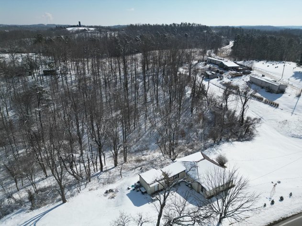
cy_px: 113
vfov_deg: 56.8
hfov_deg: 71.6
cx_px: 151
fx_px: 209
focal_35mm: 24
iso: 140
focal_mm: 6.72
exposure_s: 1/6400
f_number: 1.7
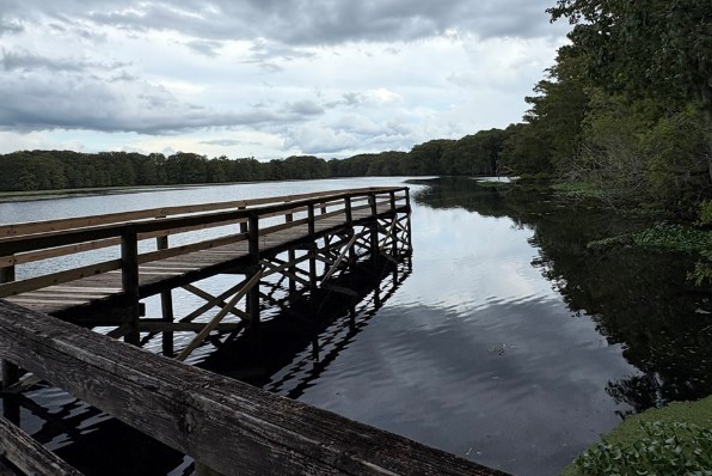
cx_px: 364
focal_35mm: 25
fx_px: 495
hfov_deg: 71.5
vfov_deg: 50.7
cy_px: 170
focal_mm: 2.22
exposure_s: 1/858
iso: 40
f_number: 2.2
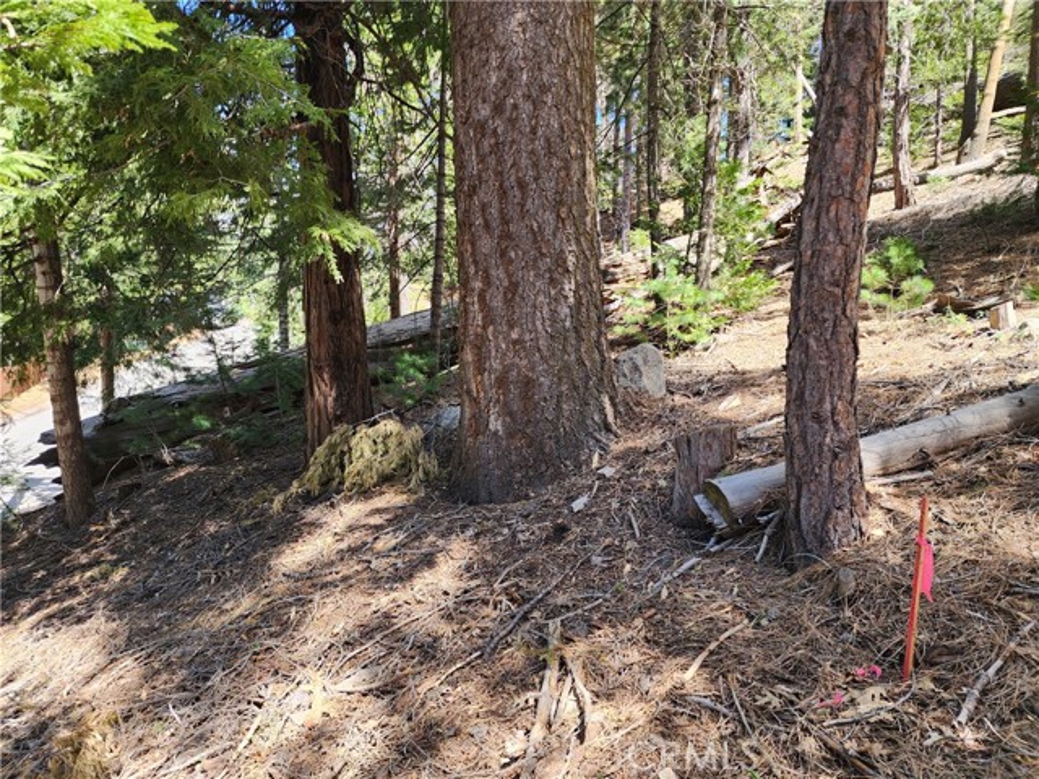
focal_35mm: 23
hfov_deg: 73.9
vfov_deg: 58.9
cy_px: 390
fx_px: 690
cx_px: 520
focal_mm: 6.4
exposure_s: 1/180
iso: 25
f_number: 1.8
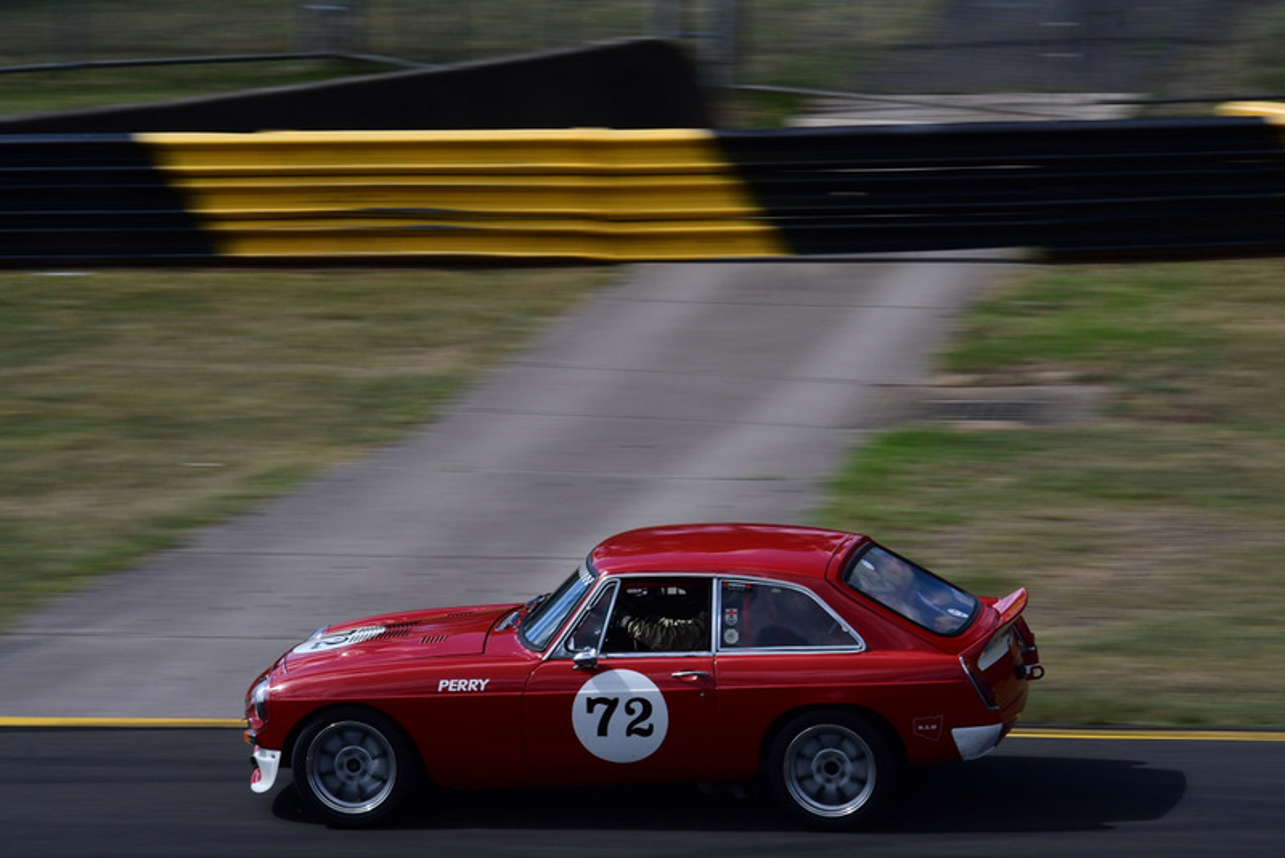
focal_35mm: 195
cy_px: 429
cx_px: 642
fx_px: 6963
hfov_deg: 10.5
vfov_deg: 7.0
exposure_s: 1/250
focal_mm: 130
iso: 500
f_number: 20
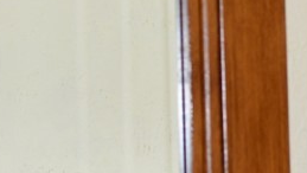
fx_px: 2142
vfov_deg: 4.6
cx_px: -63
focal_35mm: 263
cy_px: -17
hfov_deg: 8.1
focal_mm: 32
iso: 320
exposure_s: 1/60
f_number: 3.8
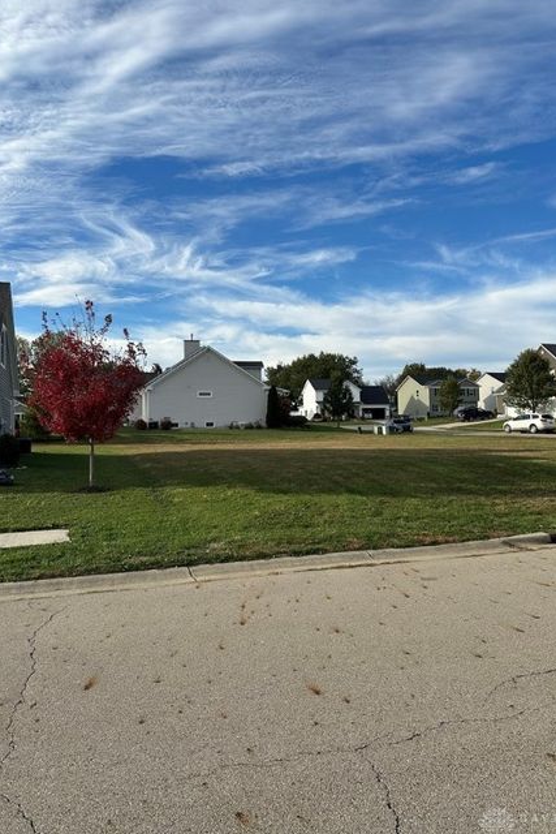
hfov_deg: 49.6
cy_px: 403
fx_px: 602
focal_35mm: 26
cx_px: 283
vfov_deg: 69.4
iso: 80
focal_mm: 6.86
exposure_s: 1/4016
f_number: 1.78
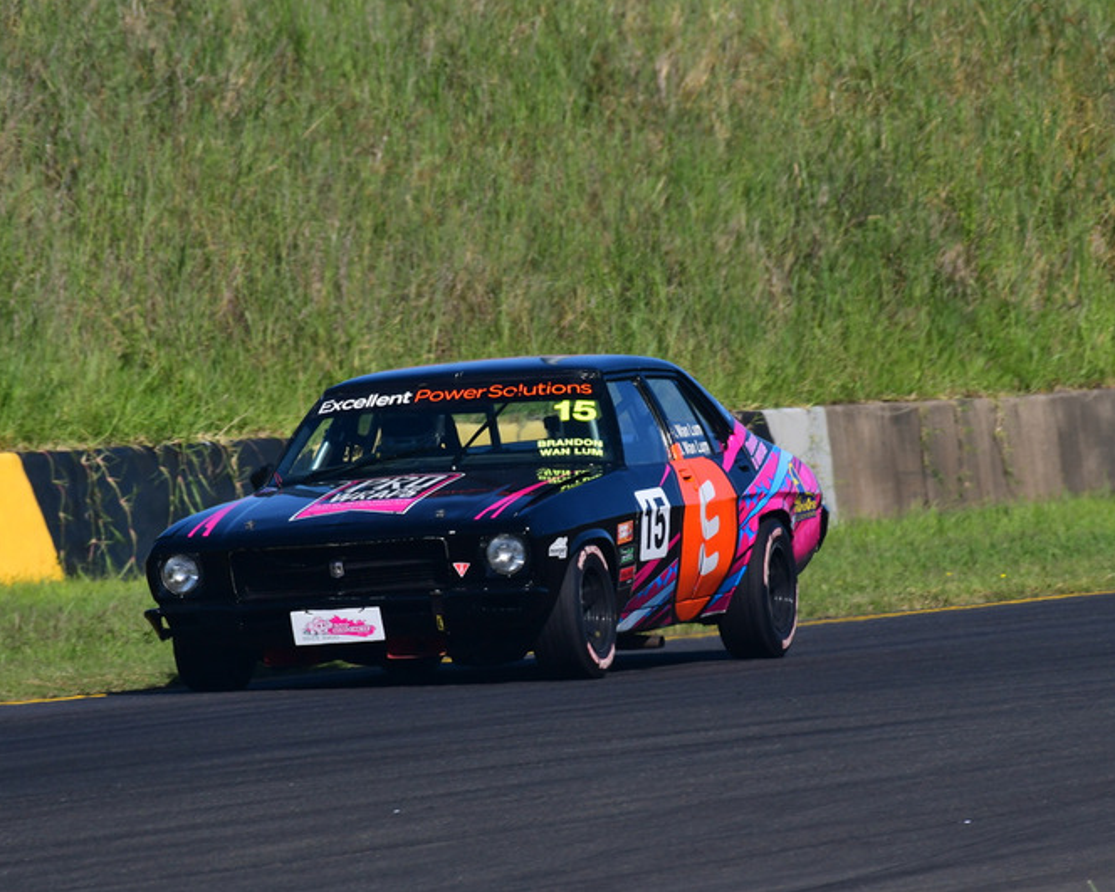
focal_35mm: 848
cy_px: 447
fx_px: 27980
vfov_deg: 1.8
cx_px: 544
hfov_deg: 2.3
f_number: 13
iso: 400
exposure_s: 1/640
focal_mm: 500
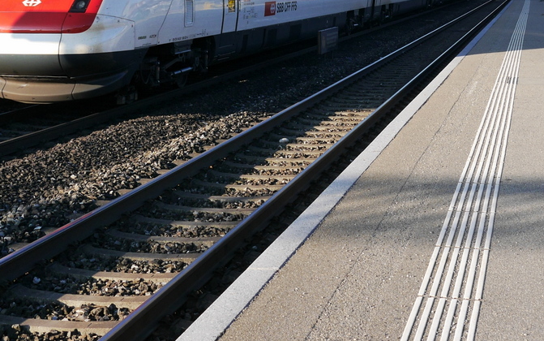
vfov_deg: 17.6
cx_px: 350
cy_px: -19
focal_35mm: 72
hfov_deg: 28.4
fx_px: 1068
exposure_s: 1/250
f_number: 7.1
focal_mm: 19
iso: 160
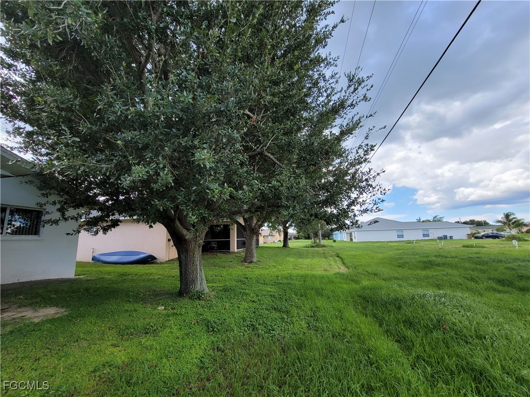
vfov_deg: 89.9
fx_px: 199
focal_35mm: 13
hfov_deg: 106.2
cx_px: 265
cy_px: 198
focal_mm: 2.2
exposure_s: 1/538
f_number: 2.2
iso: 64
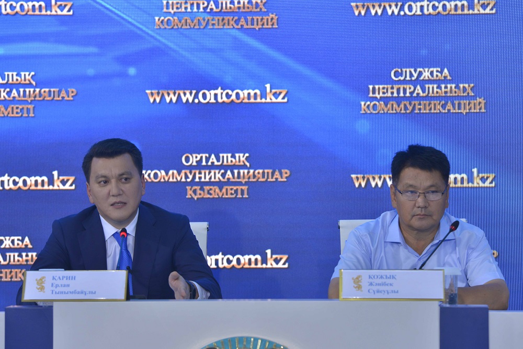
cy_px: 174
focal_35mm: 150
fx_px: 2179
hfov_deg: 13.7
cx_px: 262
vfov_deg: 9.2
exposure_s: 1/125
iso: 800
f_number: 5.6
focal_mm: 150
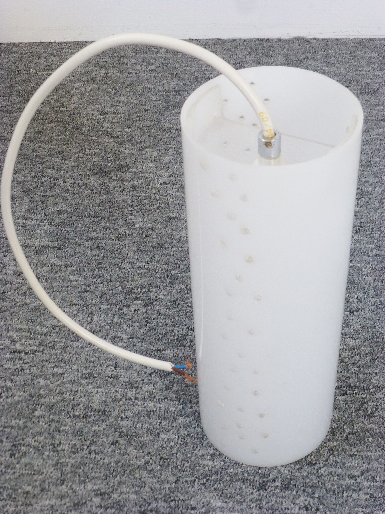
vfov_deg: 33.2
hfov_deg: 25.2
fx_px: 860
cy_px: 257
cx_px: 192
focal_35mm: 58
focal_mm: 10.3
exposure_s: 1/60
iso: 320
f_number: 4.7
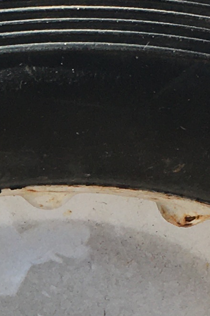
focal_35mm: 183
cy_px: 315
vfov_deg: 11.1
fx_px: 1602
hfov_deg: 7.4
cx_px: -82
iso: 25
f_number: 2.2
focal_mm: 4.15
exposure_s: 1/739
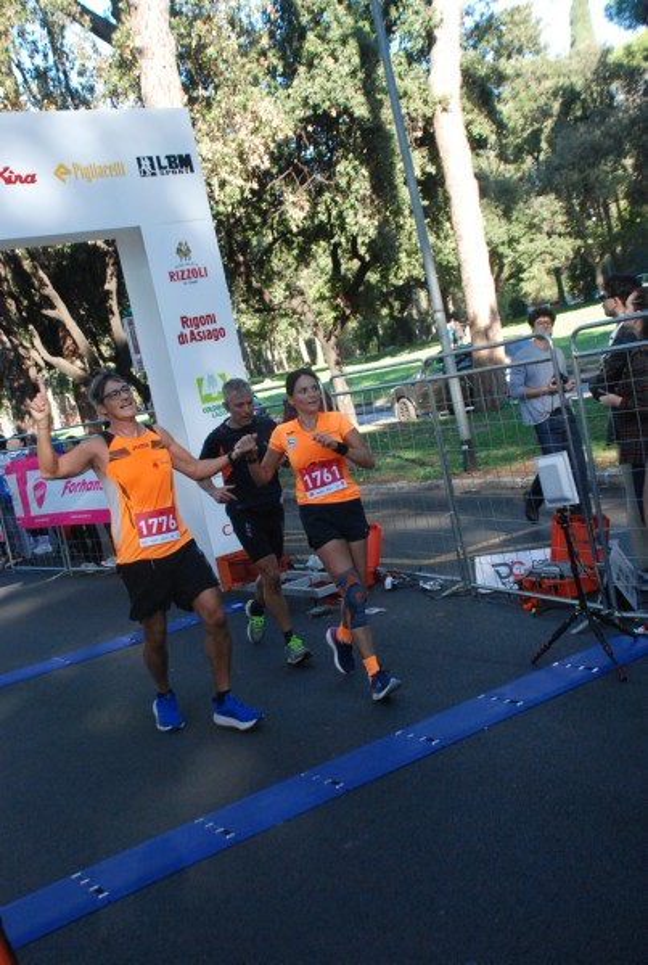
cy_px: 482
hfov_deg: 34.4
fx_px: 1047
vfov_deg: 49.5
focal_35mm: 39
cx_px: 324
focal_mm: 26
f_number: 4
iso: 1000
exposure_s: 1/640
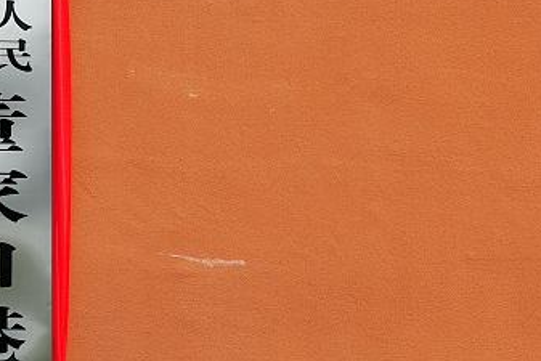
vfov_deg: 3.9
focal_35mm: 349
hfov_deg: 5.9
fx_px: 5247
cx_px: -31
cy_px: 302
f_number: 3.5
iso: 200
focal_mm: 98
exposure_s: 1/2500
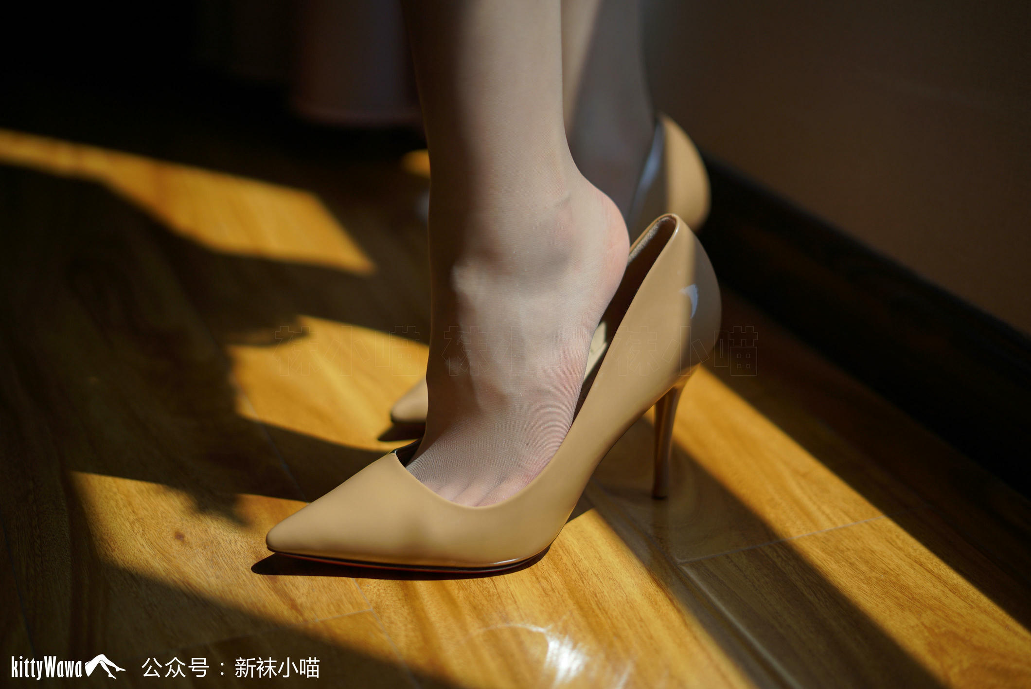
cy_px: 344
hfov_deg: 39.6
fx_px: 1433
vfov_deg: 27.0
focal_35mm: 50
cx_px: 516
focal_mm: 50
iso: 100
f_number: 1.8
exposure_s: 1/2500
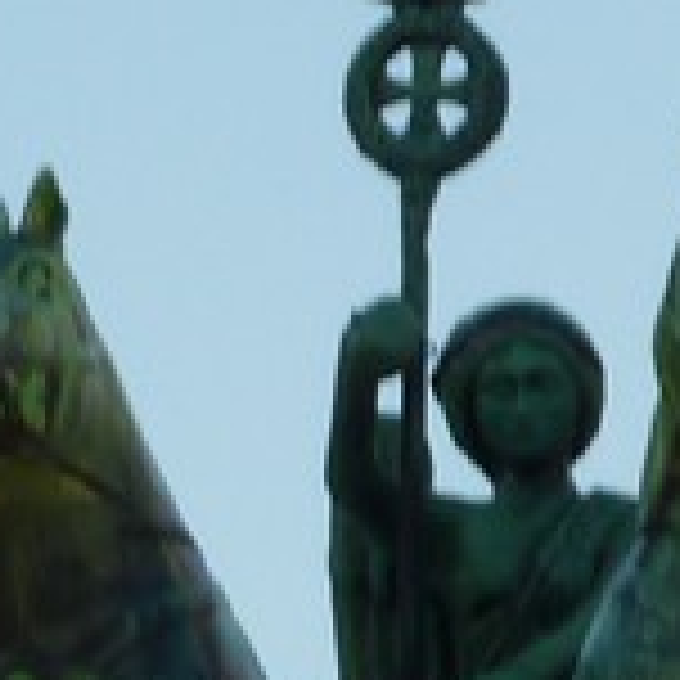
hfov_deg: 3.1
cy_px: 784
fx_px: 12513
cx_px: 374
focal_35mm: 563
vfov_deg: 3.1
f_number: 4.2
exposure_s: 1/50
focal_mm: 13.7
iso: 80
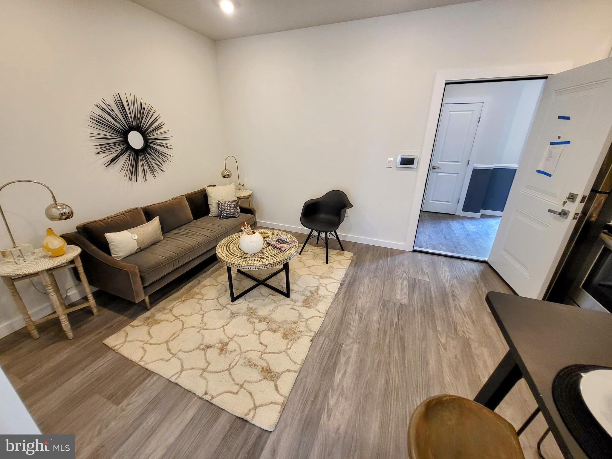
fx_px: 230
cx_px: 306
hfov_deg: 106.2
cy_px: 230
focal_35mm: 13
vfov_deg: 89.9
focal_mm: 1.74
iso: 250
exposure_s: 1/60
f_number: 2.2
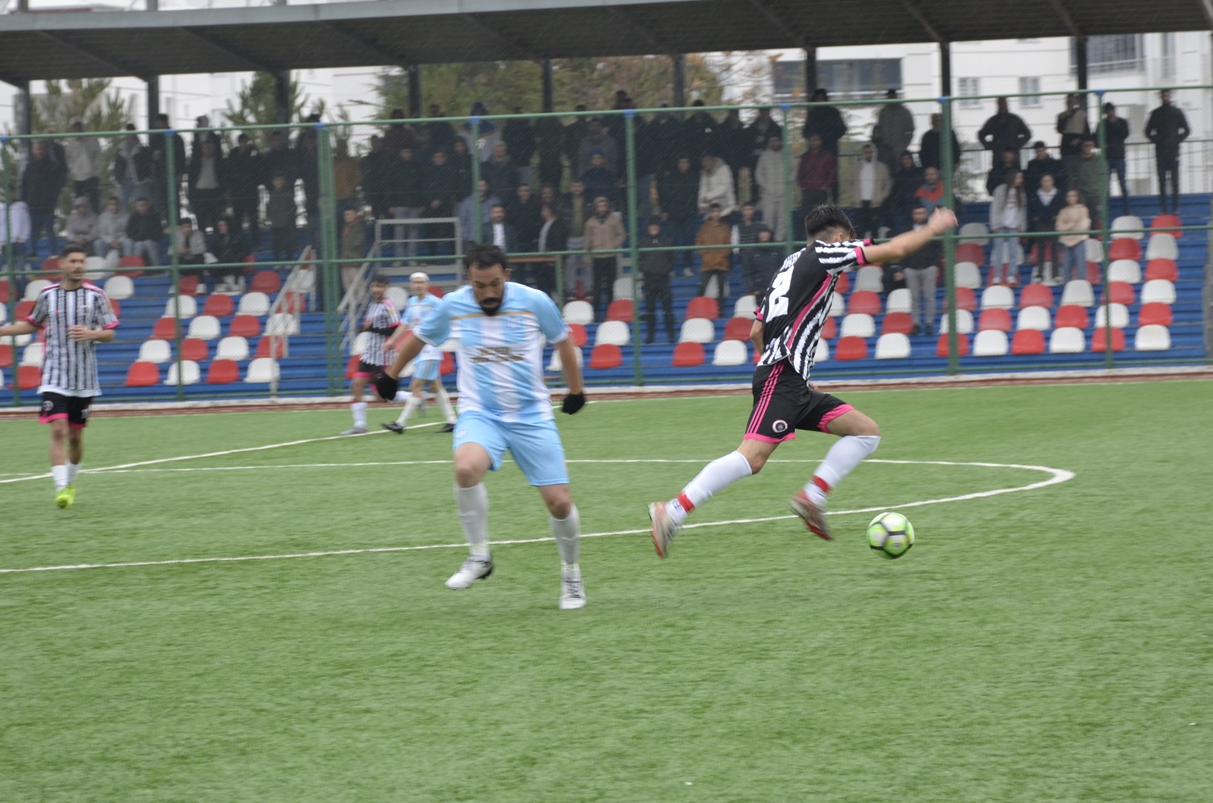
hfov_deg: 12.1
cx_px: 651
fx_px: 5704
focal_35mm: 170
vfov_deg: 8.1
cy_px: 486
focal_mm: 85
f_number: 7.1
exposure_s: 1/200
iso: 200
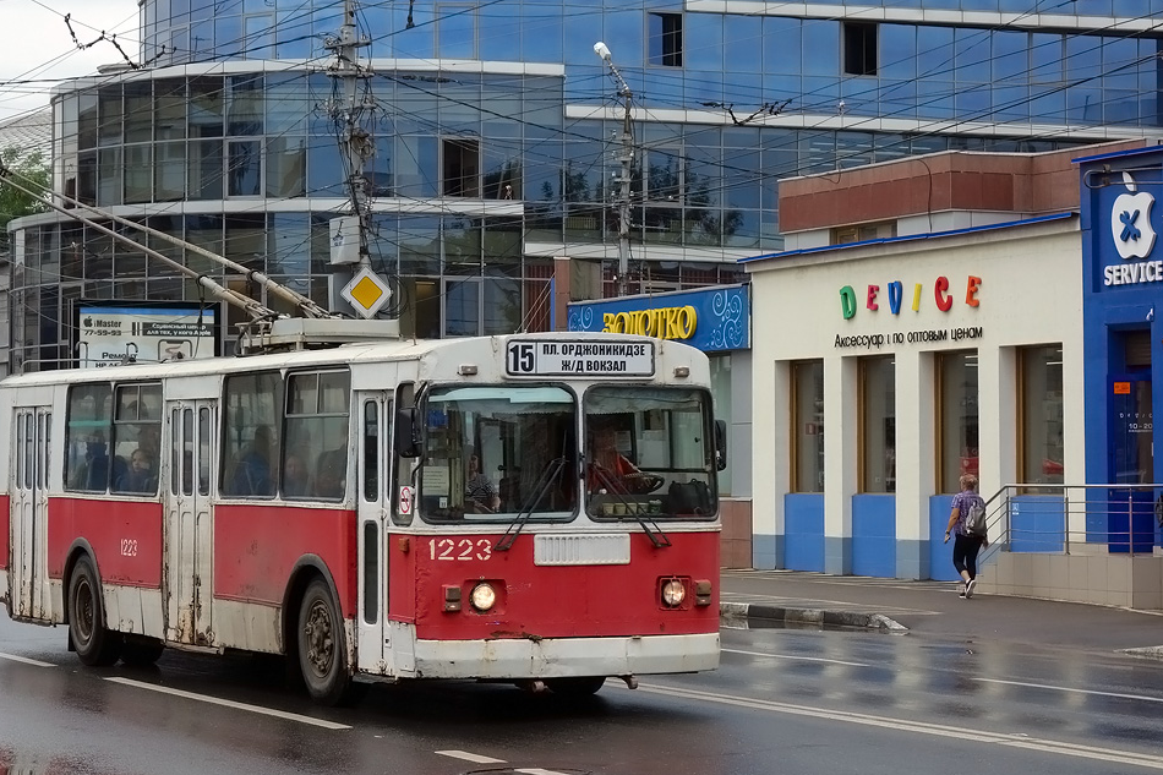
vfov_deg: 14.2
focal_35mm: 96
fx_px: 3101
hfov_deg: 21.2
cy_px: 322
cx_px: 485
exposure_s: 1/500
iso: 125
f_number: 4.5
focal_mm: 28.18
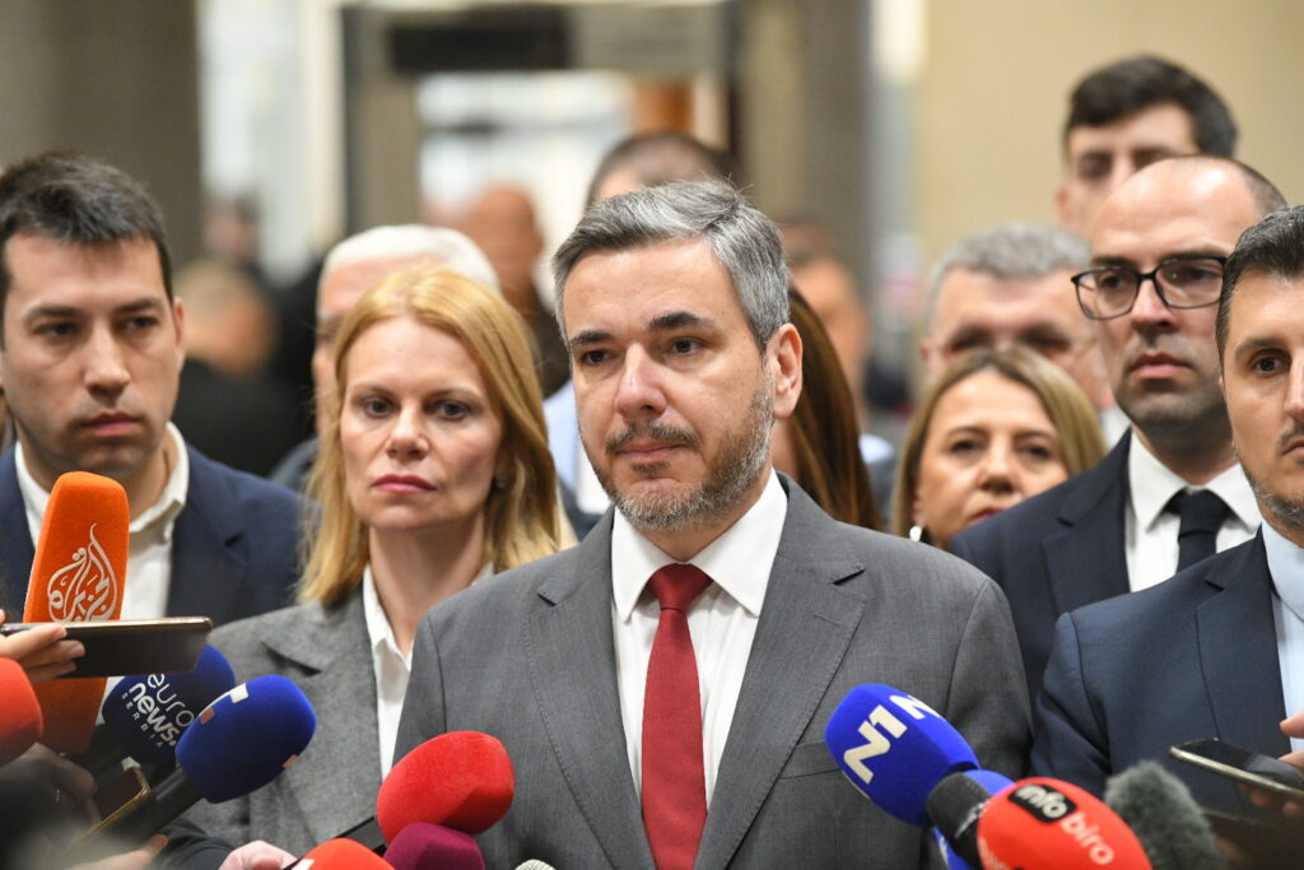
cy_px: 435
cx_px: 652
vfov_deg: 7.8
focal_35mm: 175
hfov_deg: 11.7
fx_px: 6339
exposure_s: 1/250
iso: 6400
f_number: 4
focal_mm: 175
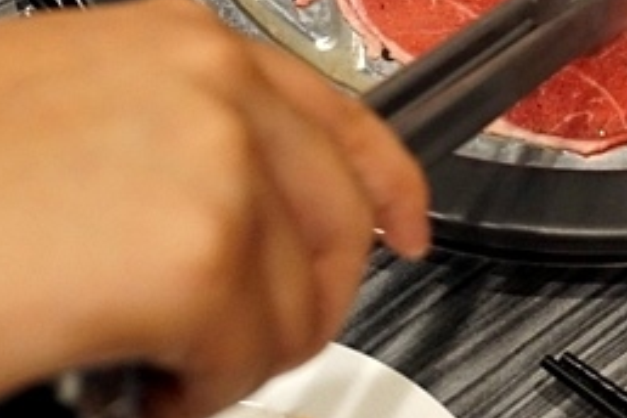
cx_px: 467
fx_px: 1759
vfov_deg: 13.2
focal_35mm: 101
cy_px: -69
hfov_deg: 20.1
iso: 3200
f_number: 4.5
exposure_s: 1/80
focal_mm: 28
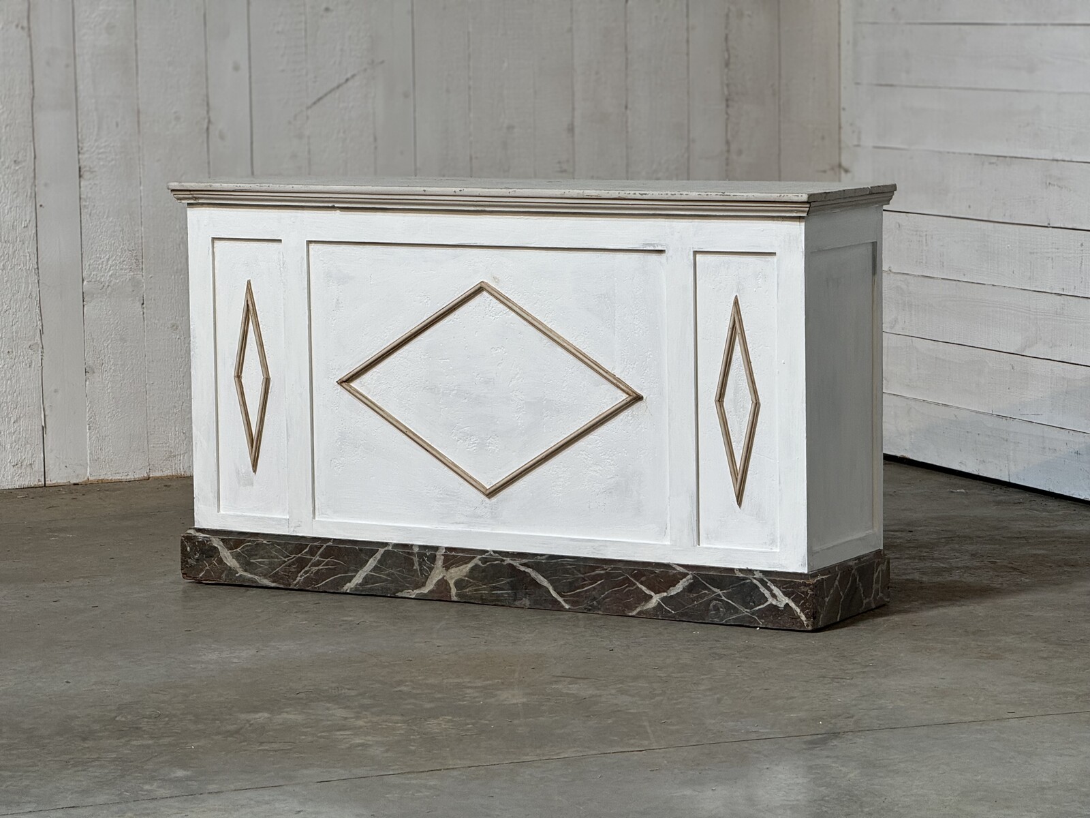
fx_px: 3779
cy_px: 409
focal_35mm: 120
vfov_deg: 12.3
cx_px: 545
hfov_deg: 16.4
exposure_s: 1/50
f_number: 2.8
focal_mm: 15.66
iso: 125
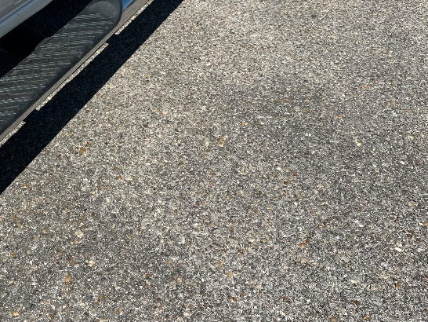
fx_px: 557
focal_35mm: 45
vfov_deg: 31.6
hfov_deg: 39.3
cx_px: 50
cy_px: 80
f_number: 1.78
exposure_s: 1/7576
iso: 80
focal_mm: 6.86
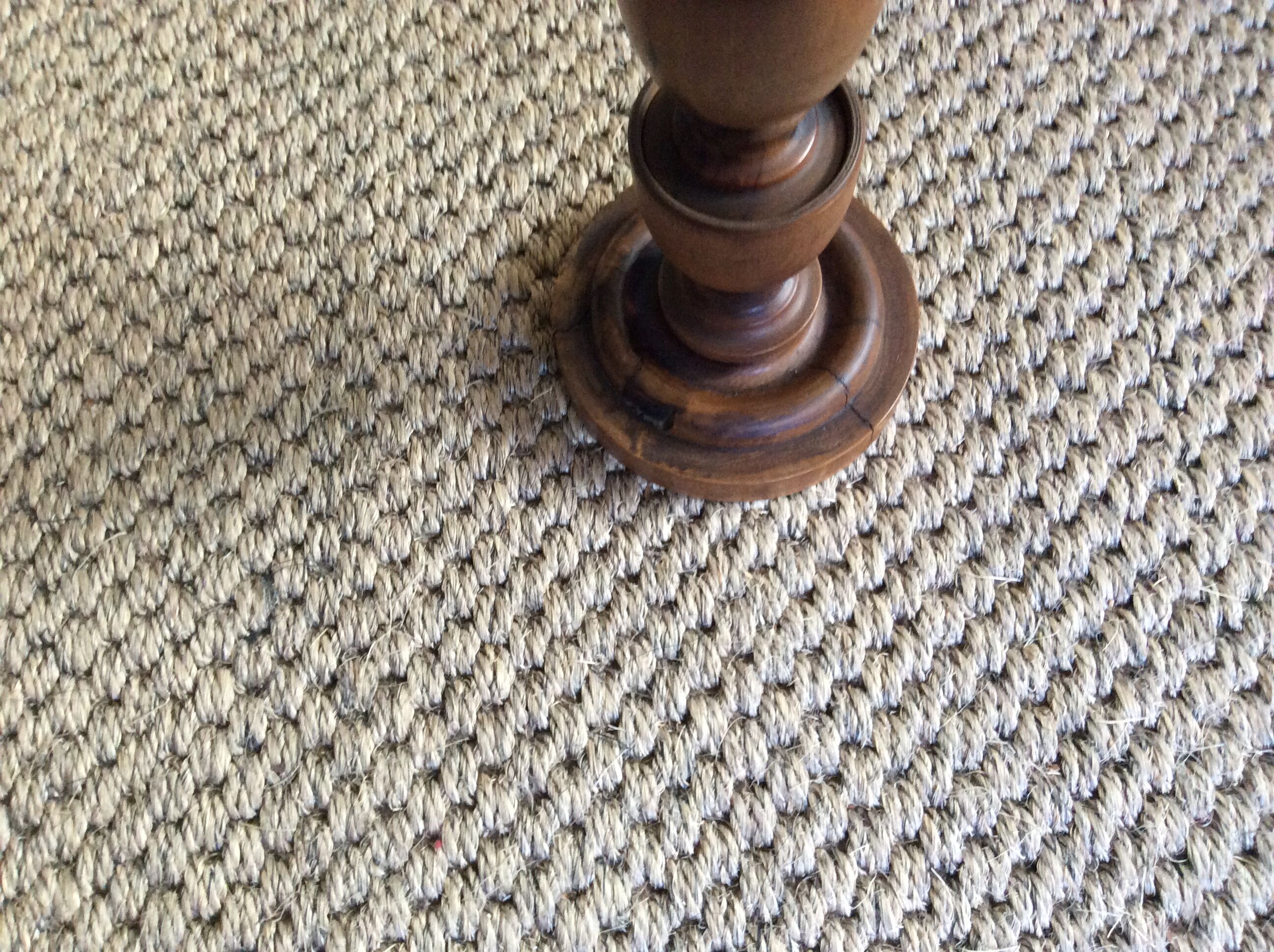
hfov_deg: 56.9
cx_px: 637
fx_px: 1176
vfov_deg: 44.1
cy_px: 476
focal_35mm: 32
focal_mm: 3.3
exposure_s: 1/25
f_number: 2.4
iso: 200
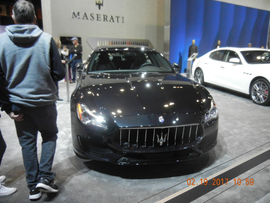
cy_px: 102
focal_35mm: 30
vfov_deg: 46.8
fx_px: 234
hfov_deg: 60.0
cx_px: 135
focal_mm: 5.4
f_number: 3.5
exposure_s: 1/134
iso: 640
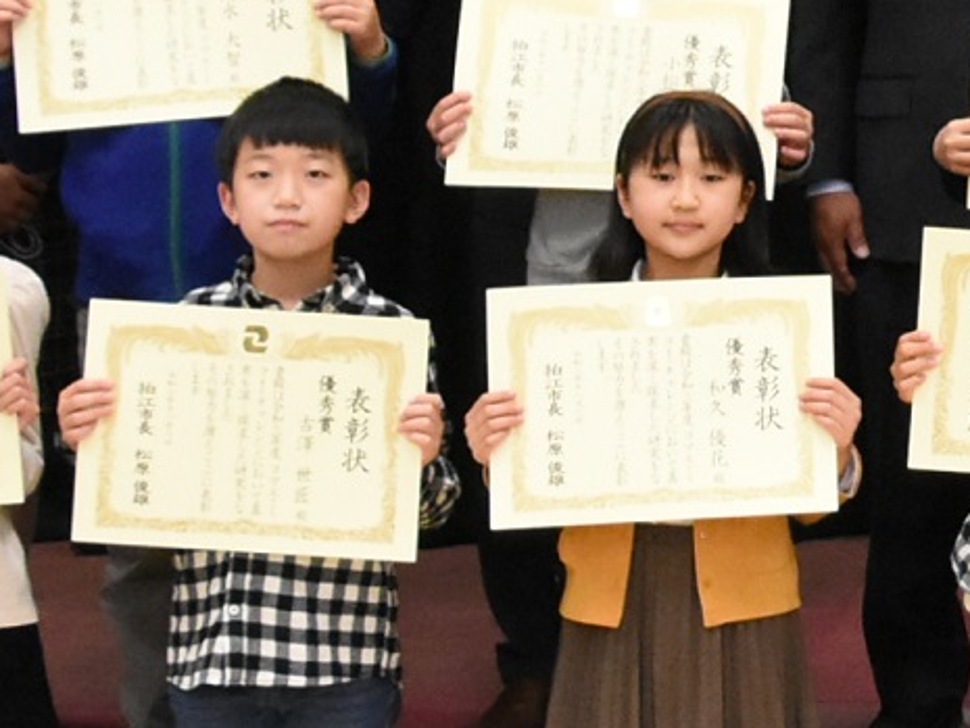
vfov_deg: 9.4
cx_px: 1445
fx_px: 4401
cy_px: 6
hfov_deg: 12.0
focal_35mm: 157
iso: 5000
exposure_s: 1/250
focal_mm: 26
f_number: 6.3
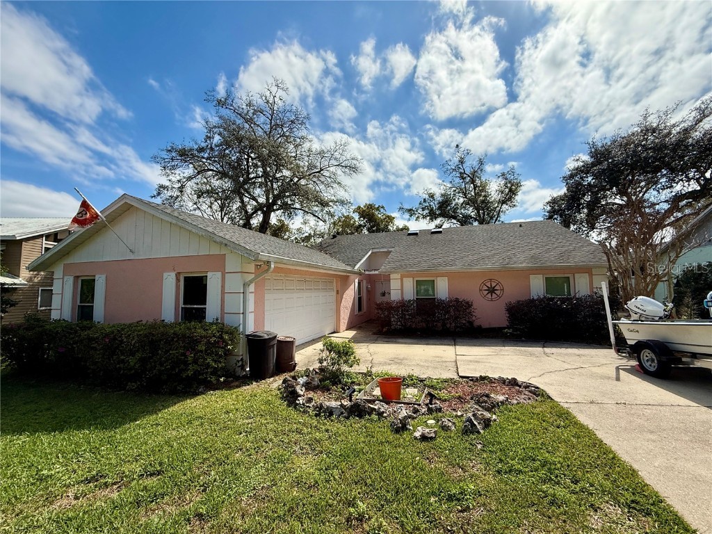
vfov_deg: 85.7
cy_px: 267
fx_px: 288
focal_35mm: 14
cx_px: 356
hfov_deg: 102.1
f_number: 2.2
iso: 64
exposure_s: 1/3663
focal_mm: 2.22
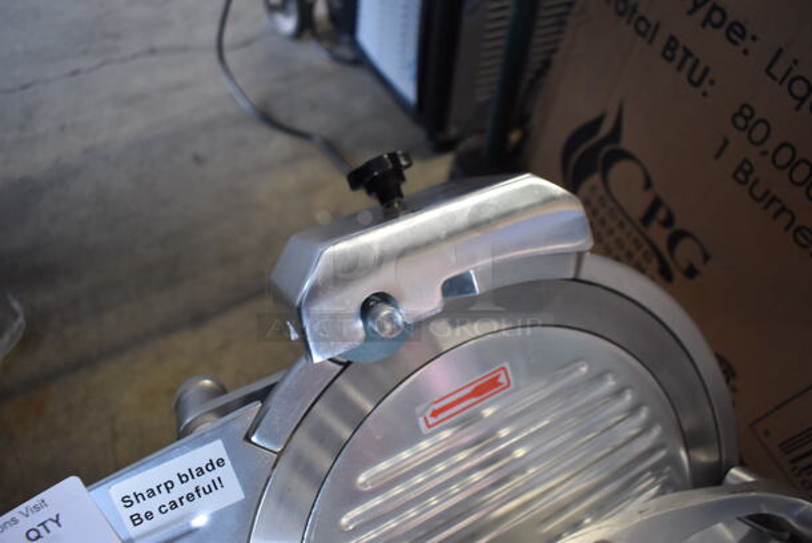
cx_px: 406
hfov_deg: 67.3
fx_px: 610
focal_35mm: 27
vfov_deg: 48.0
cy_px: 272
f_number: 4.5
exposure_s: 1/60
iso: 800
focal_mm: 18
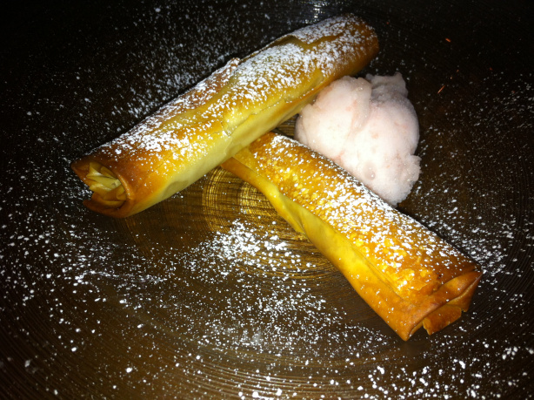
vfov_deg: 40.6
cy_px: 200
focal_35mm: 35
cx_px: 267
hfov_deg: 52.7
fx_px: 539
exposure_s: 1/49
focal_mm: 3.85
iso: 80
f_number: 2.8
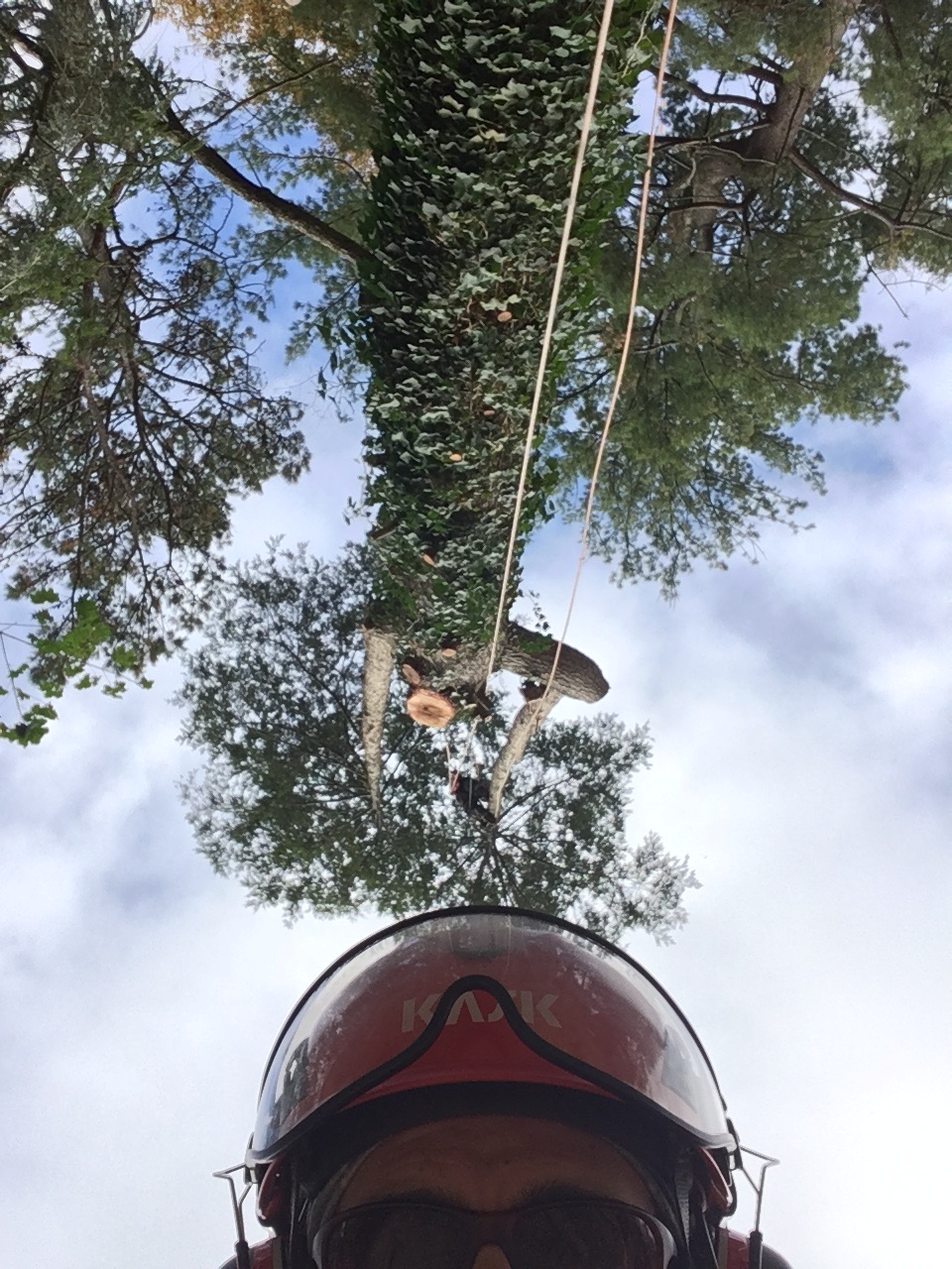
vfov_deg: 58.4
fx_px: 1137
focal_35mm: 31
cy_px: 634
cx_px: 476
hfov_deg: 45.4
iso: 50
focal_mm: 2.15
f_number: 2.4
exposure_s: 1/826
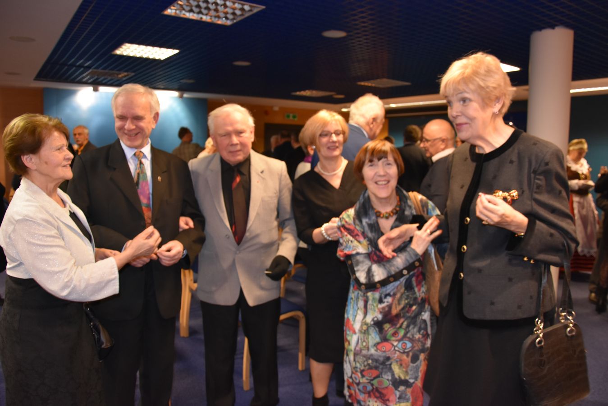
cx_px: 304
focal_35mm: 52
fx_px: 887
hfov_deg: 37.8
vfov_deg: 25.8
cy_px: 203
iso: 1100
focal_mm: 35
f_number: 4.5
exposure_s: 1/60
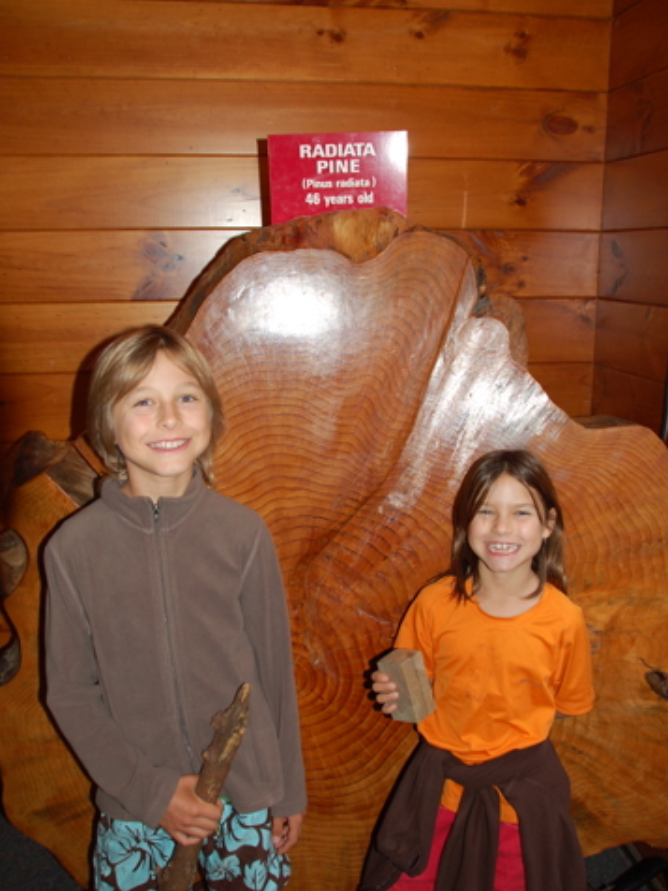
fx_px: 772
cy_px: 457
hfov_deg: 46.8
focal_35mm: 30
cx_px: 341
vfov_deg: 60.0
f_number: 3.5
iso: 400
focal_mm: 18
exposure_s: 1/60
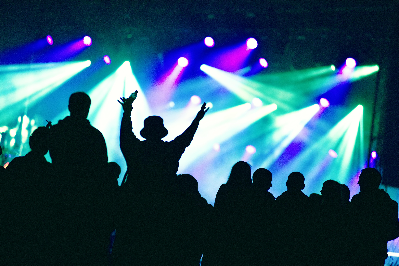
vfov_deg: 6.9
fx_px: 2217
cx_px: 200
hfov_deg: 10.3
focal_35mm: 200
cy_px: 133
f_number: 2.8
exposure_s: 1/640
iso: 1600
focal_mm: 200
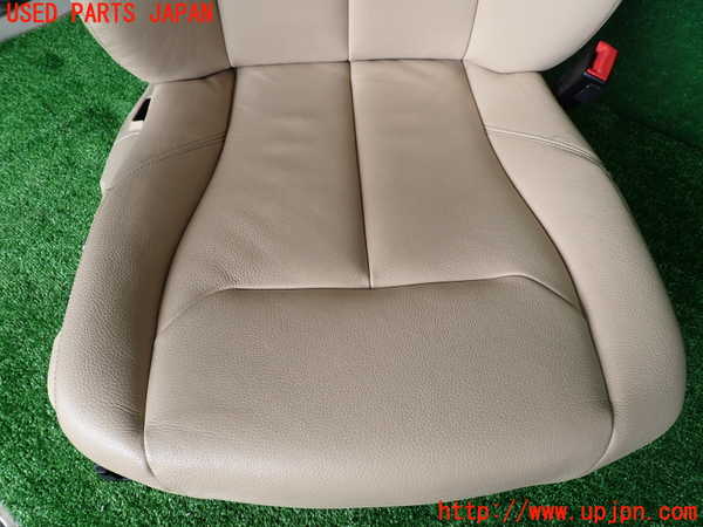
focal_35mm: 25
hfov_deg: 69.4
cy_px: 264
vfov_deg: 54.9
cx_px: 352
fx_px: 508
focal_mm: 4.5
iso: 100
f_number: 2.8
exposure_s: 1/160
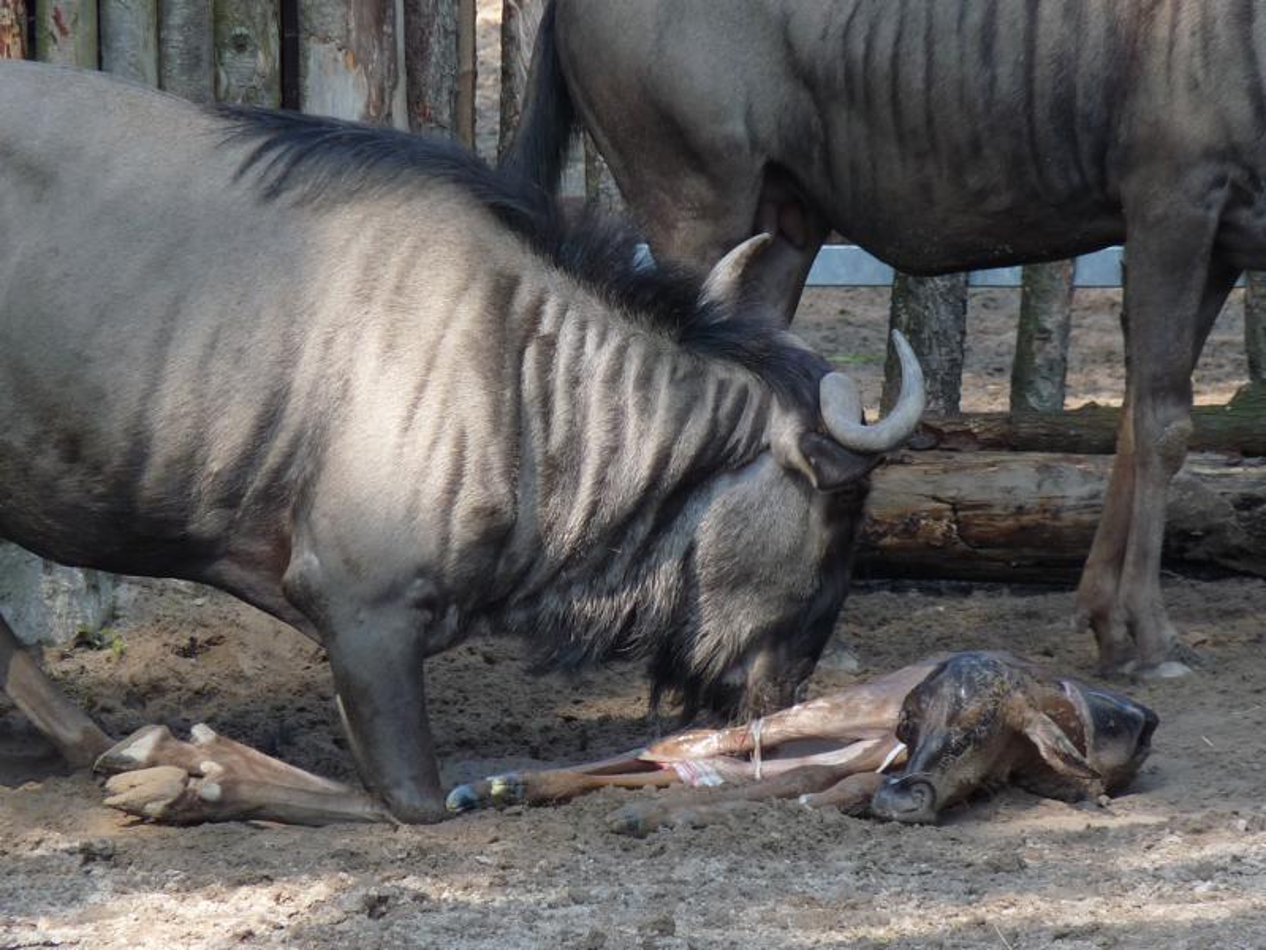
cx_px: 633
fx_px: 17738
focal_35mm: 485
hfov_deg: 4.1
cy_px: 475
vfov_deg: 3.1
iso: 100
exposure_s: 1/200
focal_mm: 60.5
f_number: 4
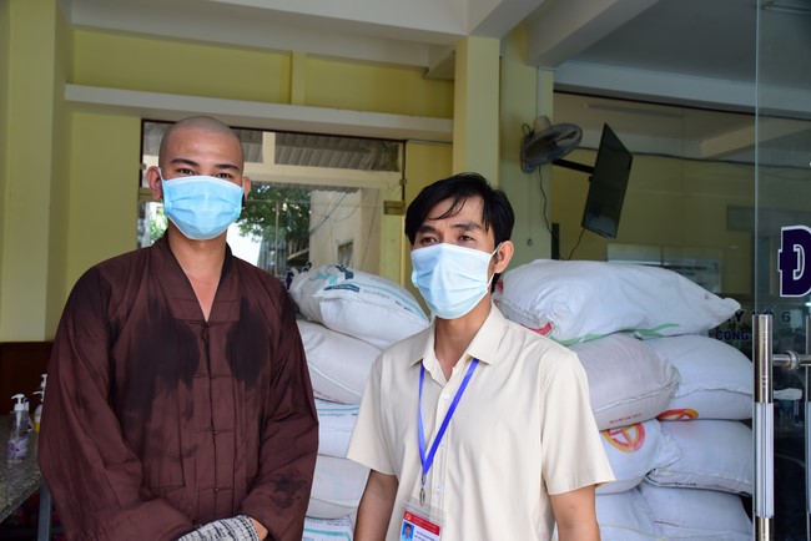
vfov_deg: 41.2
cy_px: 270
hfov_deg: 58.7
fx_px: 721
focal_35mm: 32
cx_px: 406
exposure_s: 1/125
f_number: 8
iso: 500
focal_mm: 32
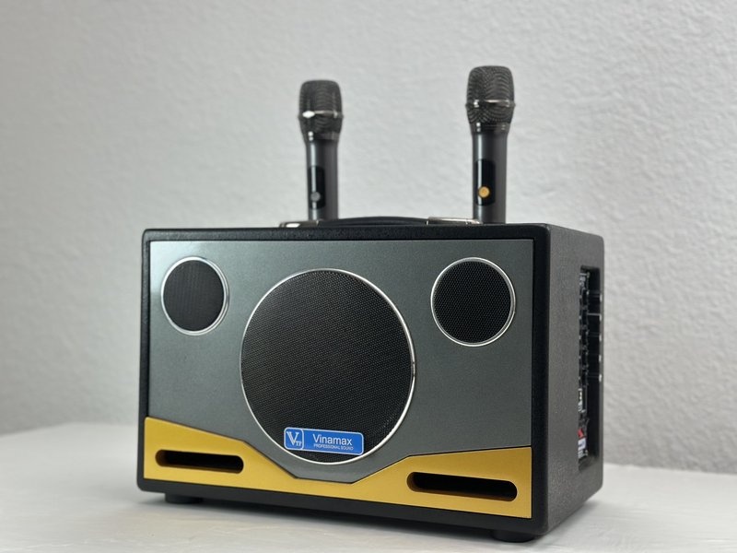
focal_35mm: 48
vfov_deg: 30.3
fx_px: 1022
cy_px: 276
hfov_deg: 39.7
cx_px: 368
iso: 80
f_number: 1.78
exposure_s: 1/318
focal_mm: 6.86
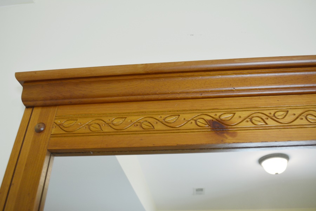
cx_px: 158
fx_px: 263
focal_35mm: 30
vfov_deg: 43.6
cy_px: 106
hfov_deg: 61.9
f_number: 4.5
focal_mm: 20
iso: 400
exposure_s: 1/80
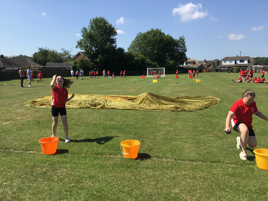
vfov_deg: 45.4
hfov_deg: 58.4
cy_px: 100
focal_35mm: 31
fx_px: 240
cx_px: 134
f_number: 2.4
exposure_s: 1/1508
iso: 25
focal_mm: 3.3
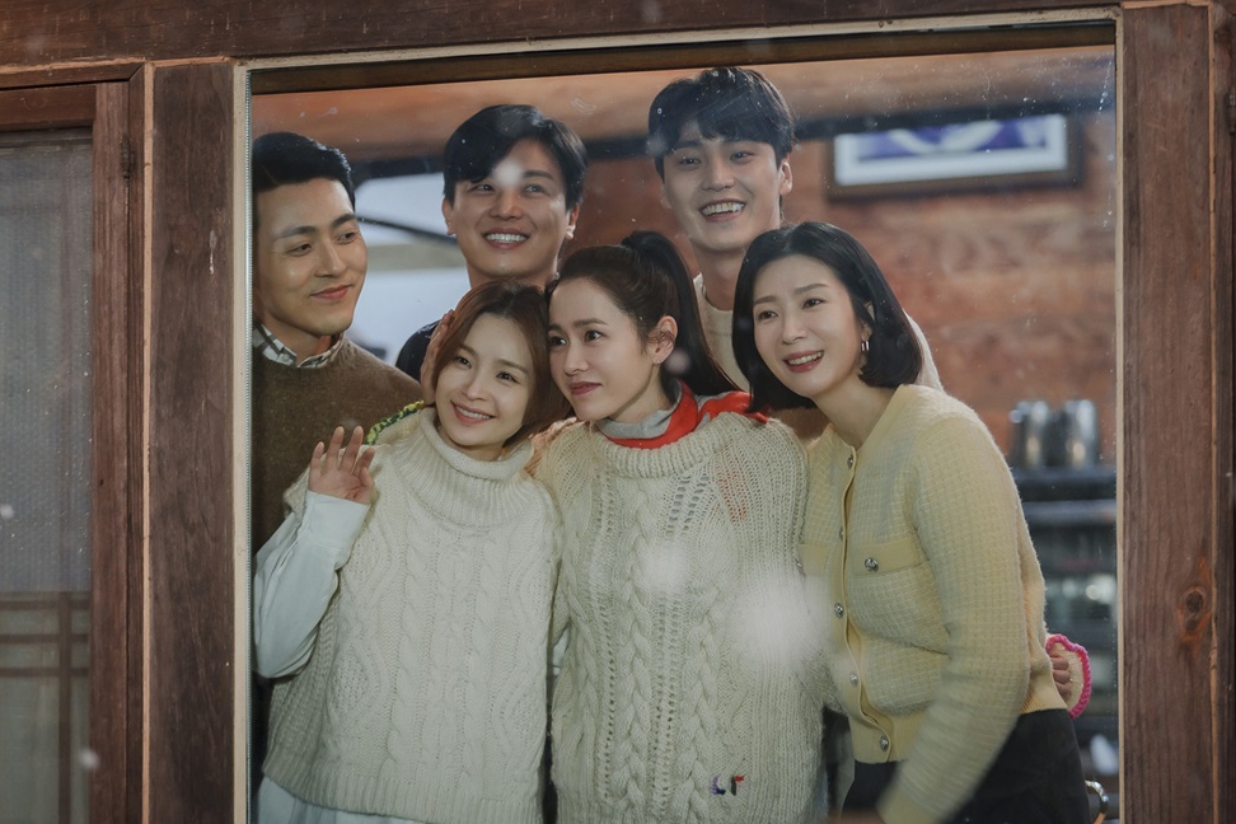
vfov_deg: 10.0
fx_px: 4703
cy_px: 490
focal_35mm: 137
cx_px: 615
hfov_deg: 15.0
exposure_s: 1/60
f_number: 2.8
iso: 1600
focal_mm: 111
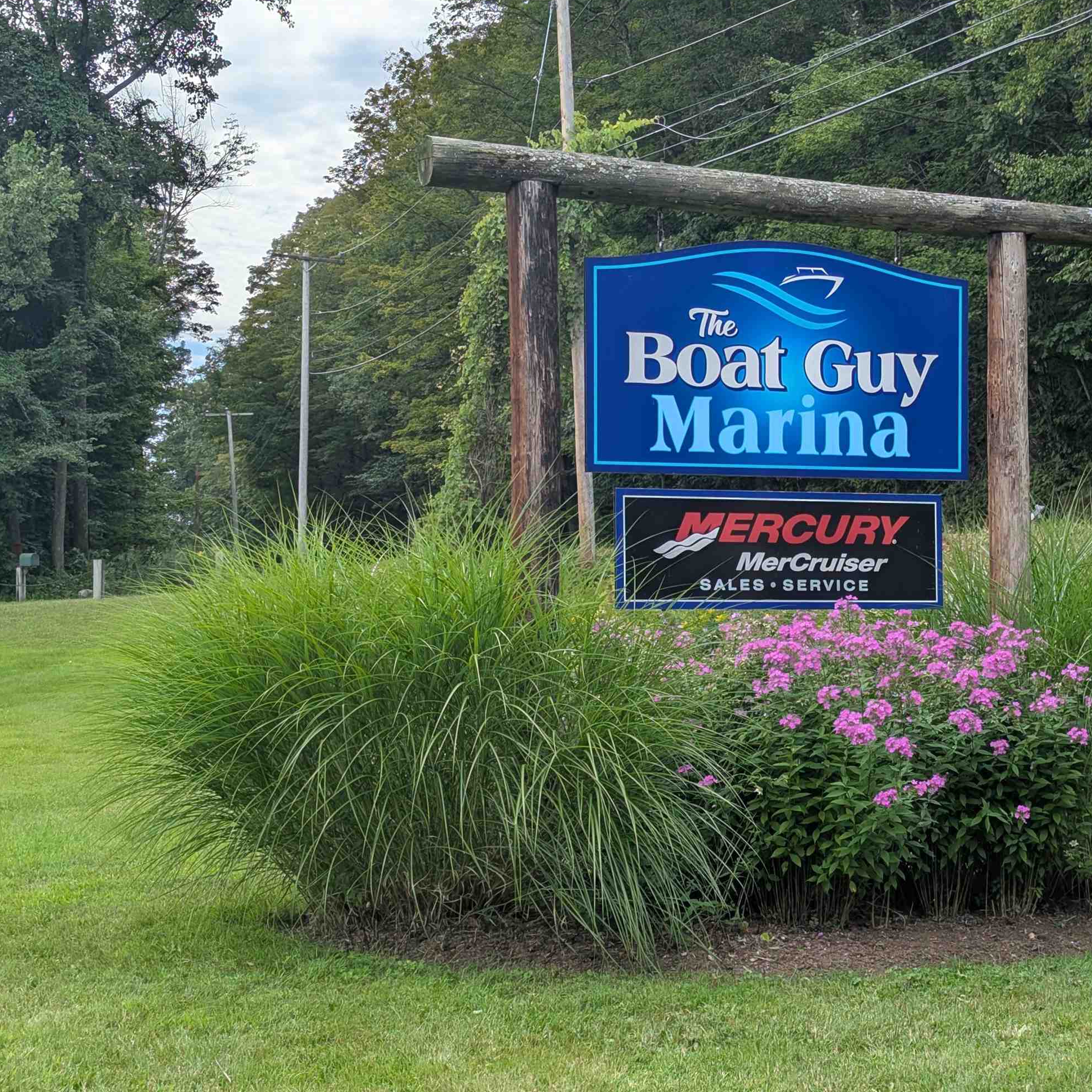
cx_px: 811
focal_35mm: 66
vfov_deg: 26.1
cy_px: 533
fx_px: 2356
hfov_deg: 25.8
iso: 47
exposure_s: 1/2053
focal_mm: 6.81
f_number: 1.85
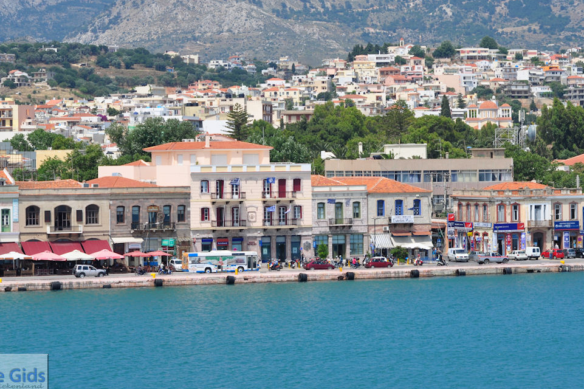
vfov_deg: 10.5
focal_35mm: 131
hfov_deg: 15.7
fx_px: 2124
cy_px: 152
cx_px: 267
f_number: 10
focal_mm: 70
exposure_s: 1/320
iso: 200
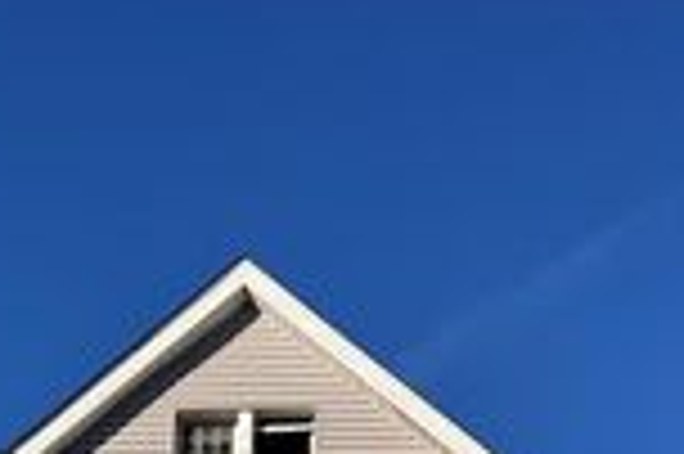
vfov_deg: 15.3
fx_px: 1556
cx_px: 342
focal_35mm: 82
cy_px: 681
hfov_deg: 24.8
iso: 80
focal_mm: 6.76
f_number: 1.78
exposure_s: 1/6410
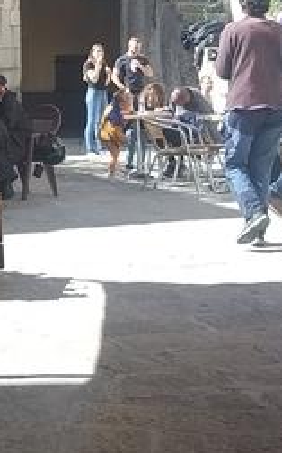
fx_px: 1122
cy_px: 97
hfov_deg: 13.4
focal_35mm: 91
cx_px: -151
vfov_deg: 22.5
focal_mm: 3.93
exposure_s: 1/653
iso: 50
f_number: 1.7
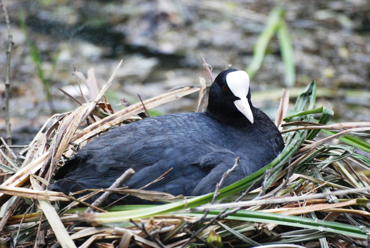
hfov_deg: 5.7
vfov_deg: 3.8
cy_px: 124
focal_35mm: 360
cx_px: 185
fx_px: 3704
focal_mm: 240
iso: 1600
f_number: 5.3
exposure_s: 1/800
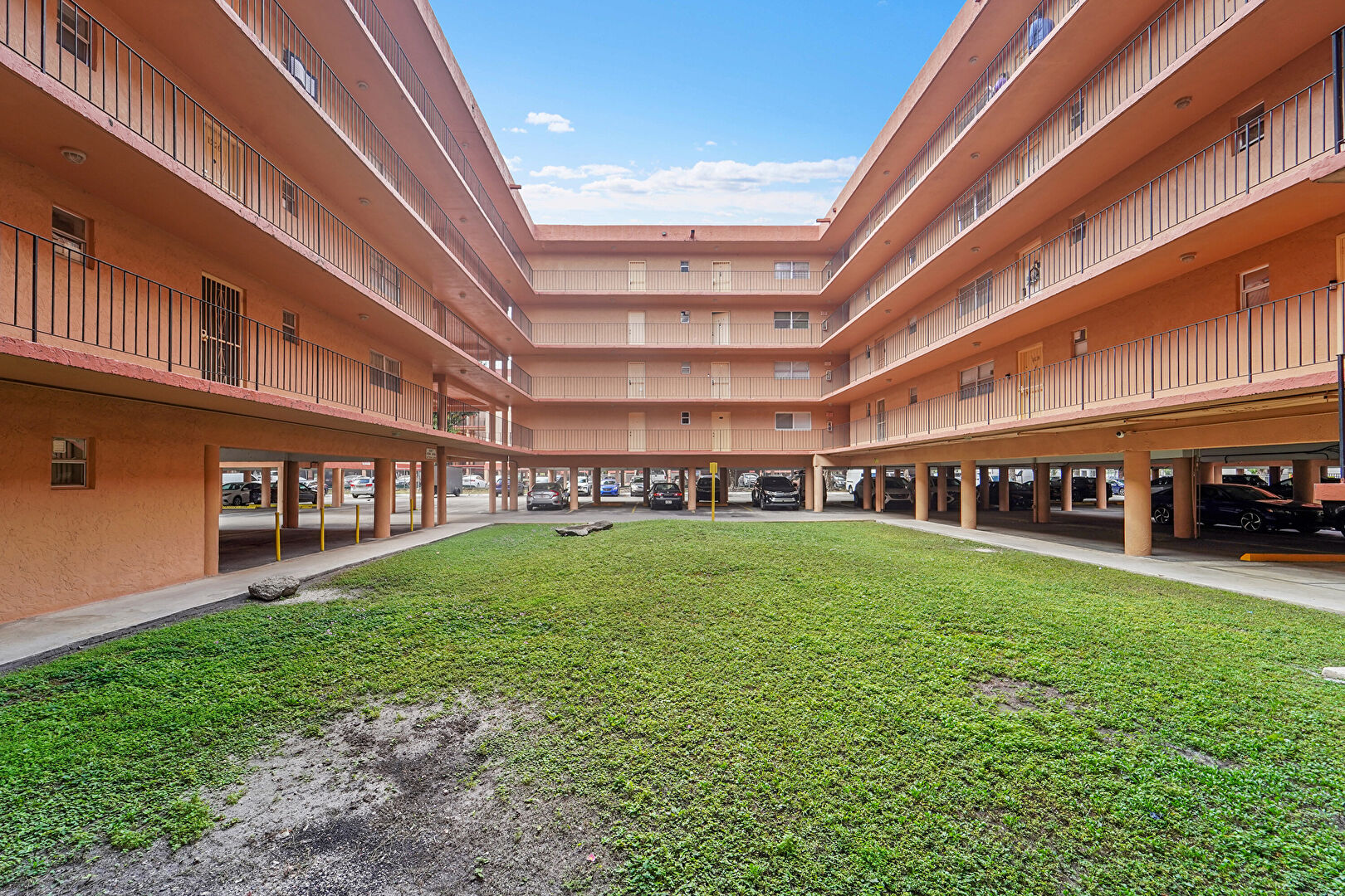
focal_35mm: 14
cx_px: 672
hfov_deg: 104.3
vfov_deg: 81.2
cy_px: 448
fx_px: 523
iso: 320
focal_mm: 14
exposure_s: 1/60
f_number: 9
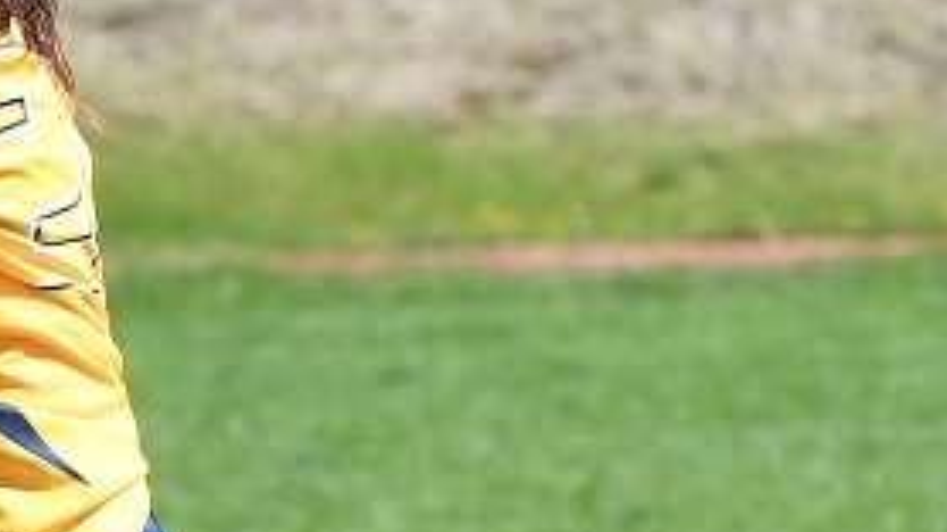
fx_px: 25799
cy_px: 749
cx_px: -382
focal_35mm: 1028
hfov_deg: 2.1
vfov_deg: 1.2
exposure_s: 1/1000
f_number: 8
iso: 640
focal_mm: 180
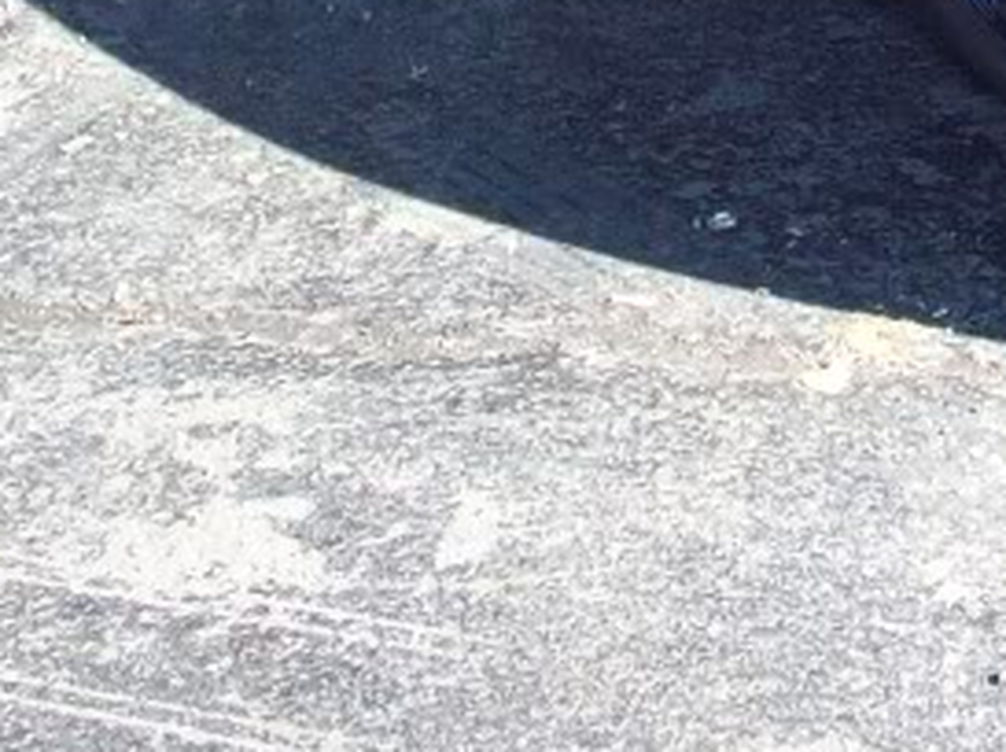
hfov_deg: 13.8
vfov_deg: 10.1
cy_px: -582
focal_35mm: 139
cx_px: 1179
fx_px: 4034
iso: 80
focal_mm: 6.2
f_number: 2.8
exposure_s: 1/184
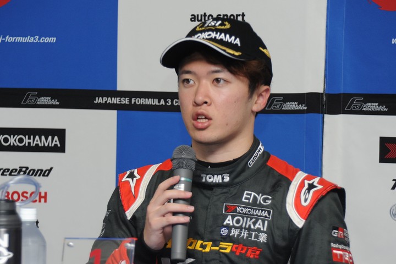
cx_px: 198
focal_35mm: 120
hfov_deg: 17.1
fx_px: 1320
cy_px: 132
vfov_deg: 11.4
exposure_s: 1/250
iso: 800
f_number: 5.6
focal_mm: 120
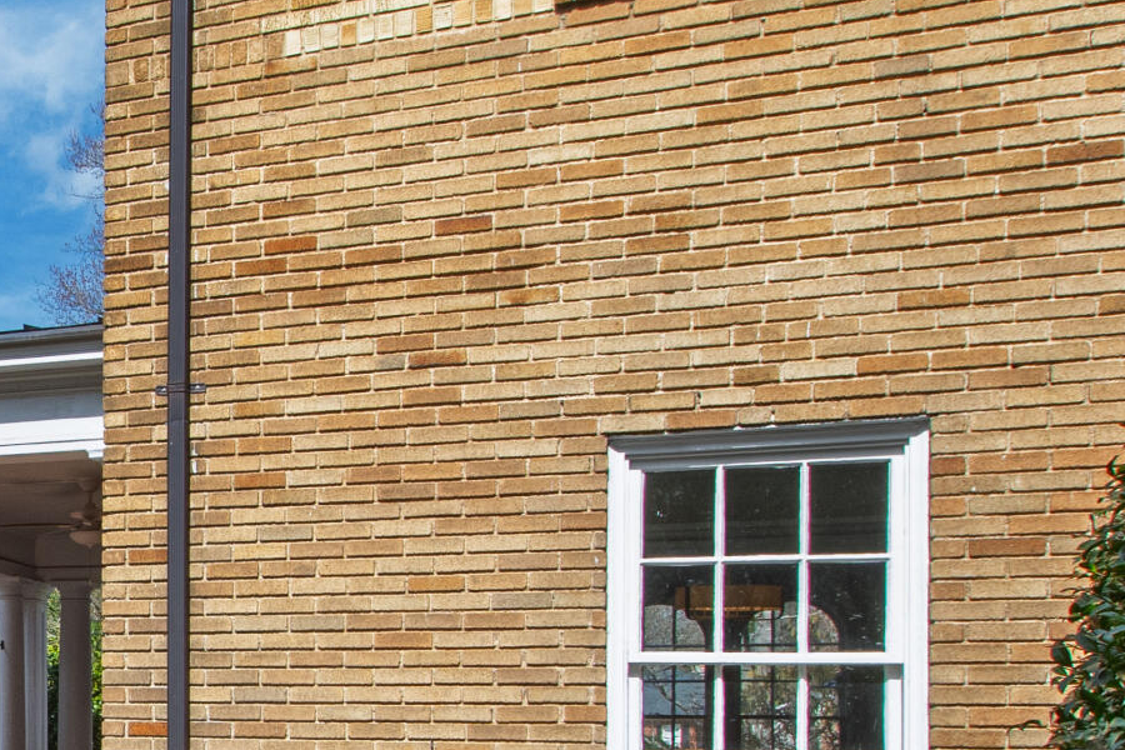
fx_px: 1562
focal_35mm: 50
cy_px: 722
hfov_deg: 33.7
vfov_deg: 25.8
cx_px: -150
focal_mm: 10
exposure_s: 1/400
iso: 400
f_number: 8
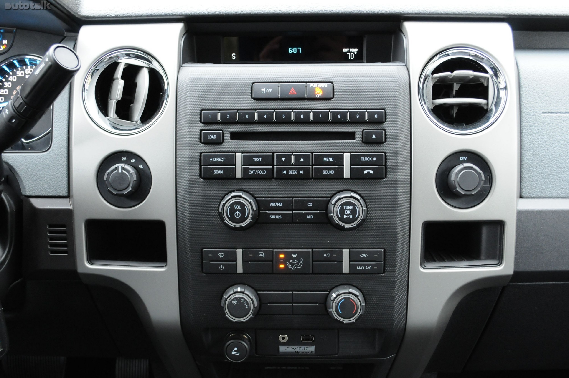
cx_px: 284
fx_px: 616
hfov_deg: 49.6
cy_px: 189
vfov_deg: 34.1
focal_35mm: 39
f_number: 5.6
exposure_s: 1/20
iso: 1000
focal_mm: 26
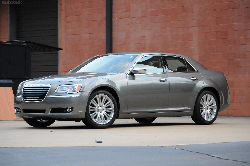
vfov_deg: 10.7
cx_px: 125
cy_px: 83
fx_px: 884
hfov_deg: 16.1
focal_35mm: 128
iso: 2000
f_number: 5.6
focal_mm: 85
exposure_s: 1/250
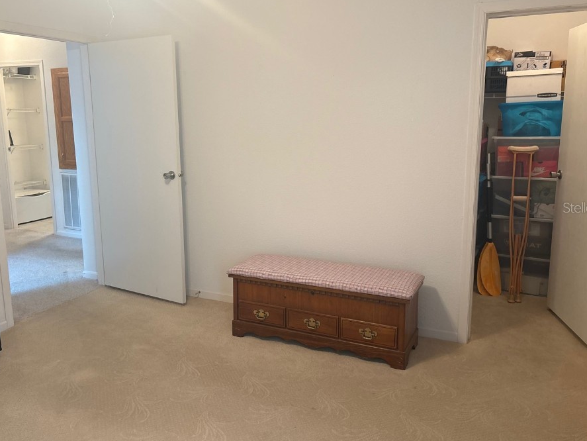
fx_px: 509
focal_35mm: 30
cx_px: 287
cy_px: 207
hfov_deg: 59.9
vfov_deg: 46.8
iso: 160
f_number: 1.6
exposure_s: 1/60
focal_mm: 5.96
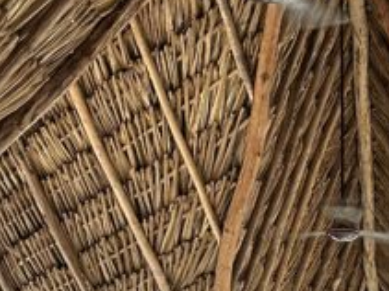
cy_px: 661
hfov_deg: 16.0
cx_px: 277
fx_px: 1381
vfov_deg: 10.6
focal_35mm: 123
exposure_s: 1/60
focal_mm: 6.86
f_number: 1.78
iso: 320
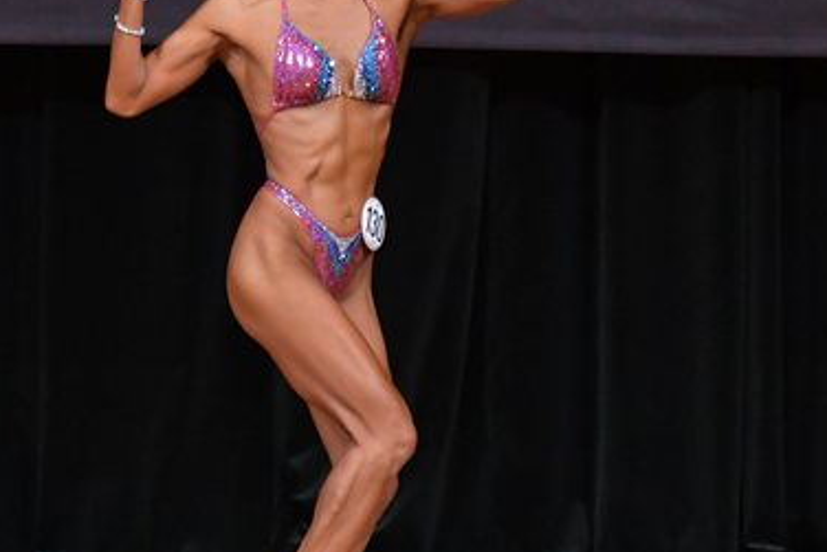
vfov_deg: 2.3
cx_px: 338
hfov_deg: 3.5
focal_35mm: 587
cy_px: 238
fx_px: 13489
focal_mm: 190
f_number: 5.6
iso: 4000
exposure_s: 1/400
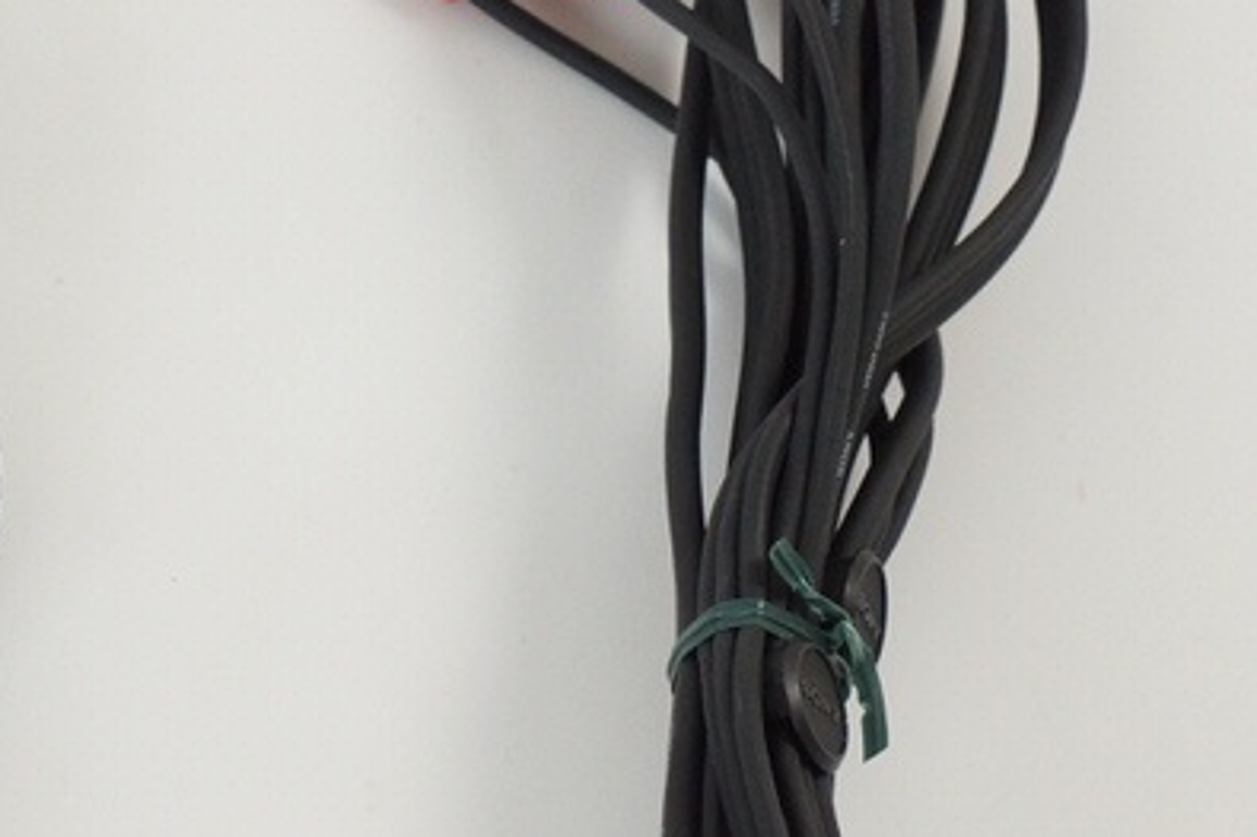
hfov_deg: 9.0
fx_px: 7957
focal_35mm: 228
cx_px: 64
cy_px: 691
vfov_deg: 6.0
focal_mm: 50
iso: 640
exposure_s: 1/80
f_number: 6.3
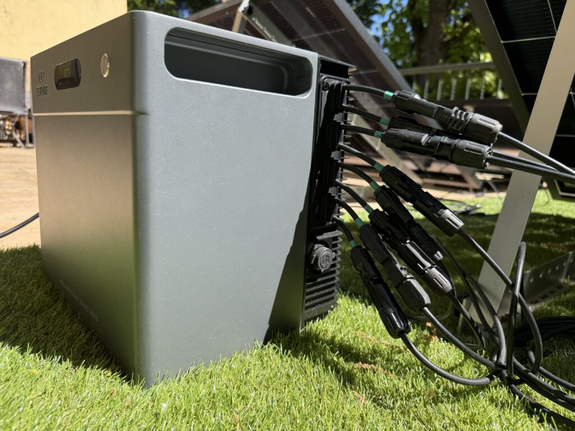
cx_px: 288
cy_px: 216
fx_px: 399
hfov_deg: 71.6
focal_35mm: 24
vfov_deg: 56.8
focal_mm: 6.76
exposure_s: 1/1395
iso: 80
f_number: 1.78
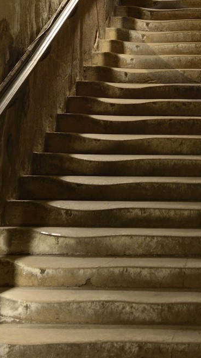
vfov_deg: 14.9
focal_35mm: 140
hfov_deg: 8.5
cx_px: 260
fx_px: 1327
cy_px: -54
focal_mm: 55
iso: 400
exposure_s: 3
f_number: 7.1
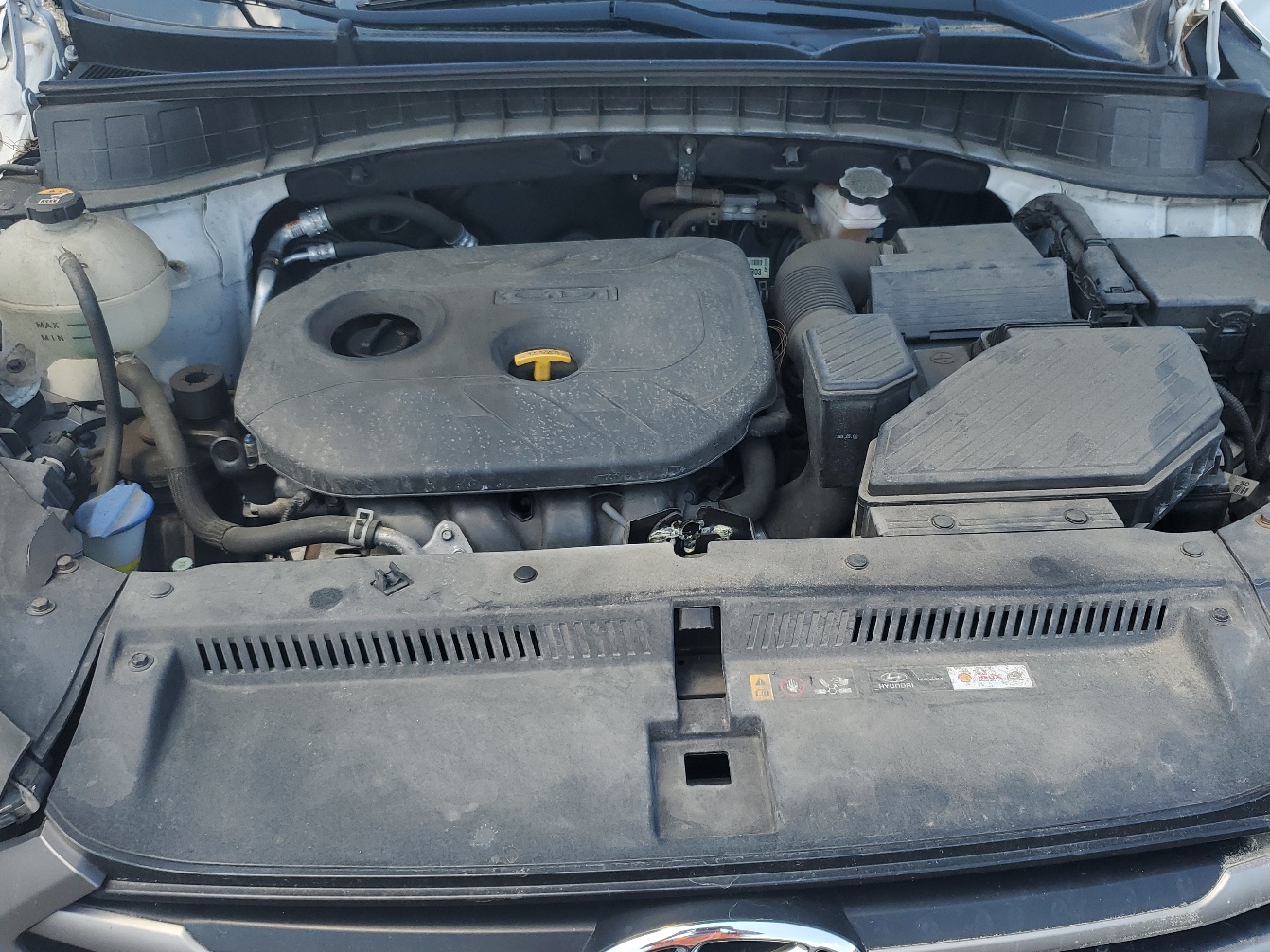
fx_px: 1137
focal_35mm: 31
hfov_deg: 58.3
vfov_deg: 45.4
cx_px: 686
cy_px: 498
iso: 50
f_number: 1.5
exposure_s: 1/625
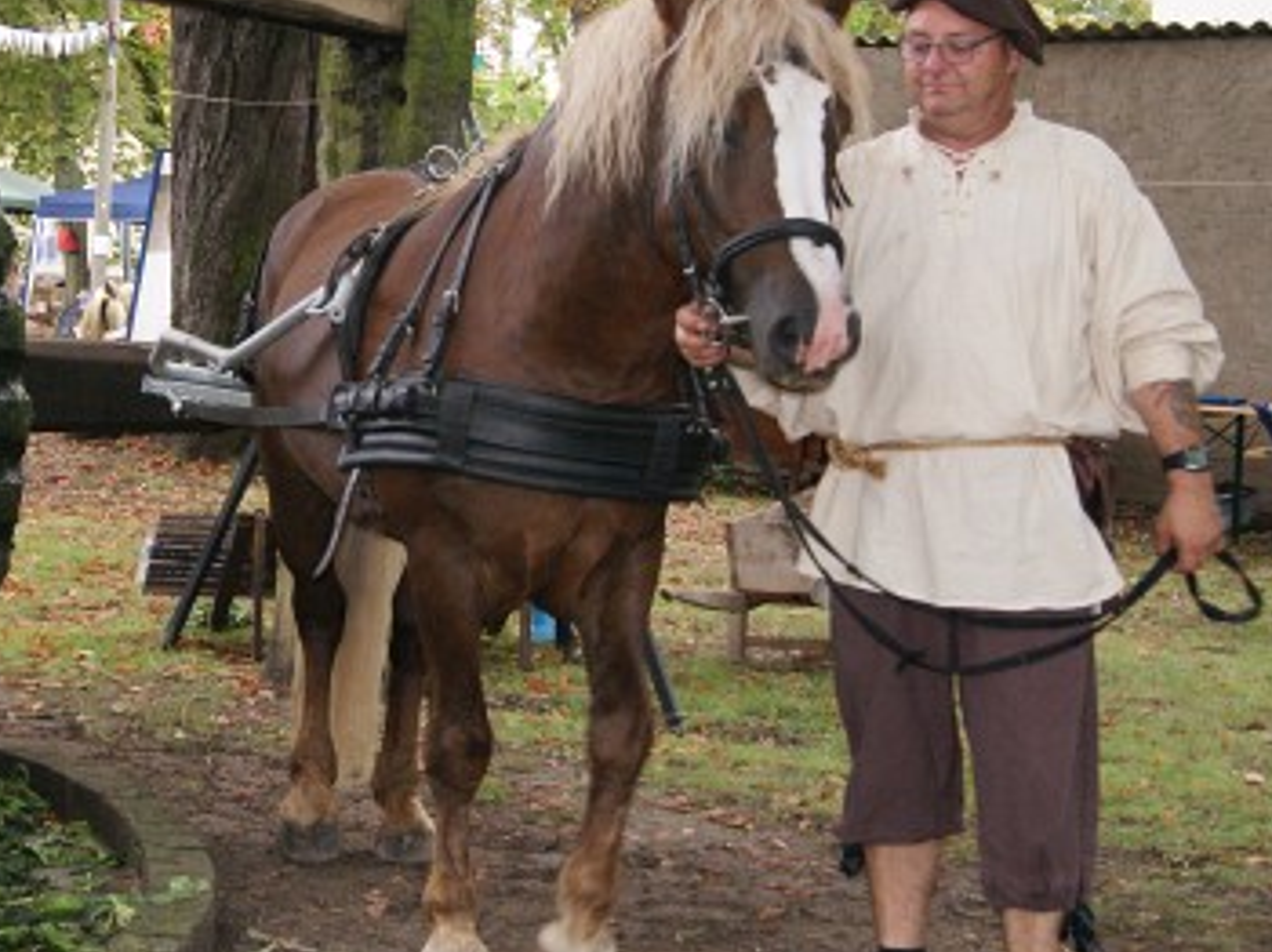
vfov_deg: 19.9
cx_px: 407
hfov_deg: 26.2
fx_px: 2717
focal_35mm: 74
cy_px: 403
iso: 400
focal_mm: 28
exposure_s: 1/60
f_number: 5.6
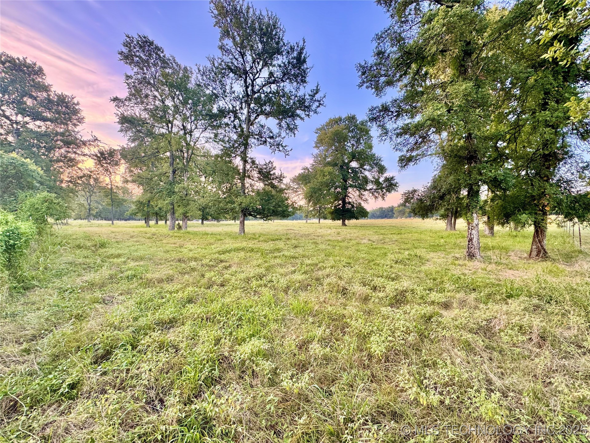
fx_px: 239
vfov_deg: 85.7
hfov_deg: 102.1
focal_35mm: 14
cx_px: 295
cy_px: 222
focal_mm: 2.22
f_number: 2.2
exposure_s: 1/99
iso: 80
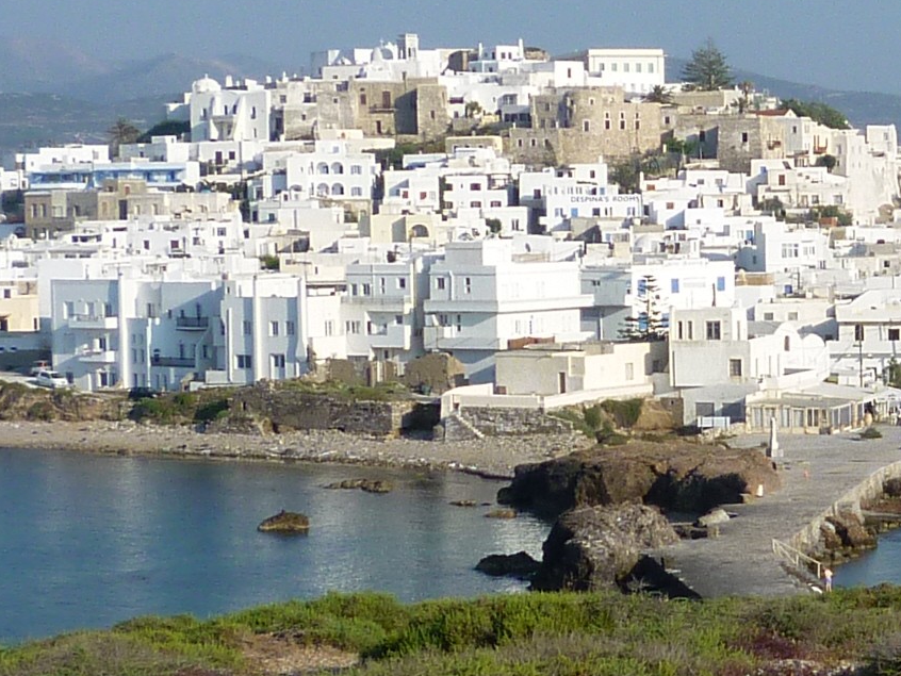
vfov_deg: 12.2
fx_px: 3150
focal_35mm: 121
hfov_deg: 15.9
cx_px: 967
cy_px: 397
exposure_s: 1/640
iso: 80
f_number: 4
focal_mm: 5.2
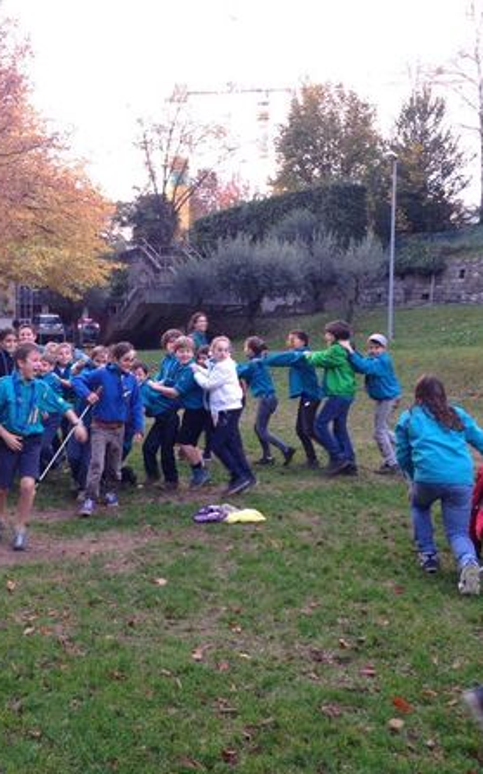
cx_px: 138
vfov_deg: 42.7
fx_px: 991
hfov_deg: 27.1
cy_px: 388
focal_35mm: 47
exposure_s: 1/60
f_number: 2.4
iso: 64
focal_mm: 4.12
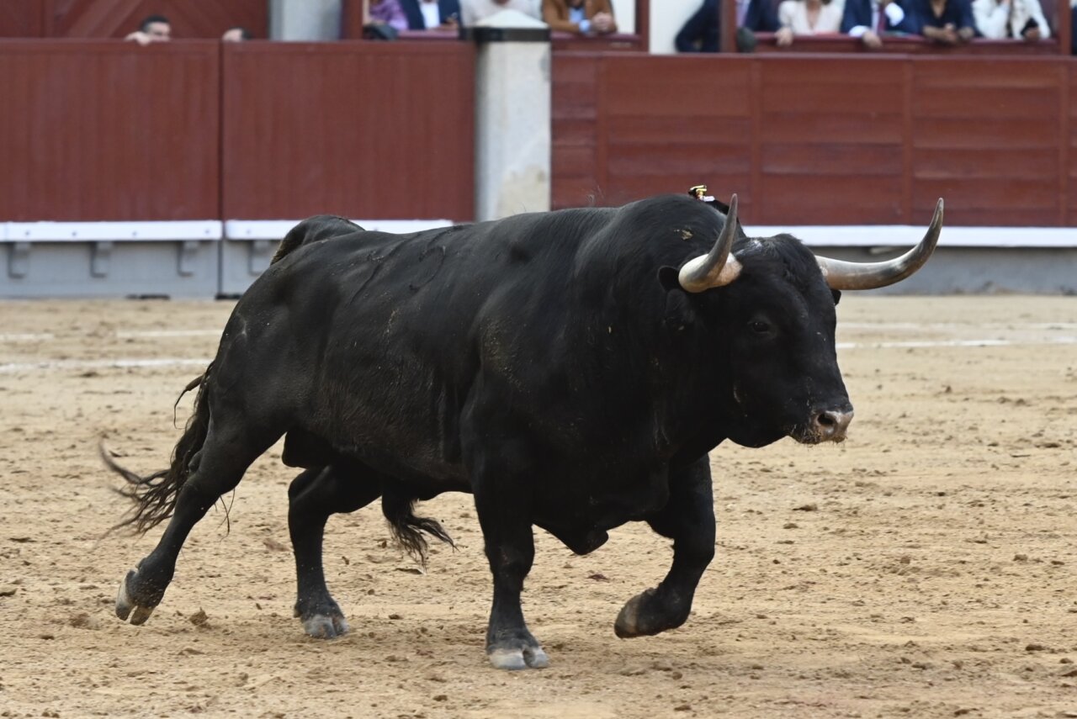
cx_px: 538
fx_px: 6046
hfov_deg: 10.2
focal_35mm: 202
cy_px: 360
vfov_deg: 6.8
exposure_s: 1/500
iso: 1600
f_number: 4.5
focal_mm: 135
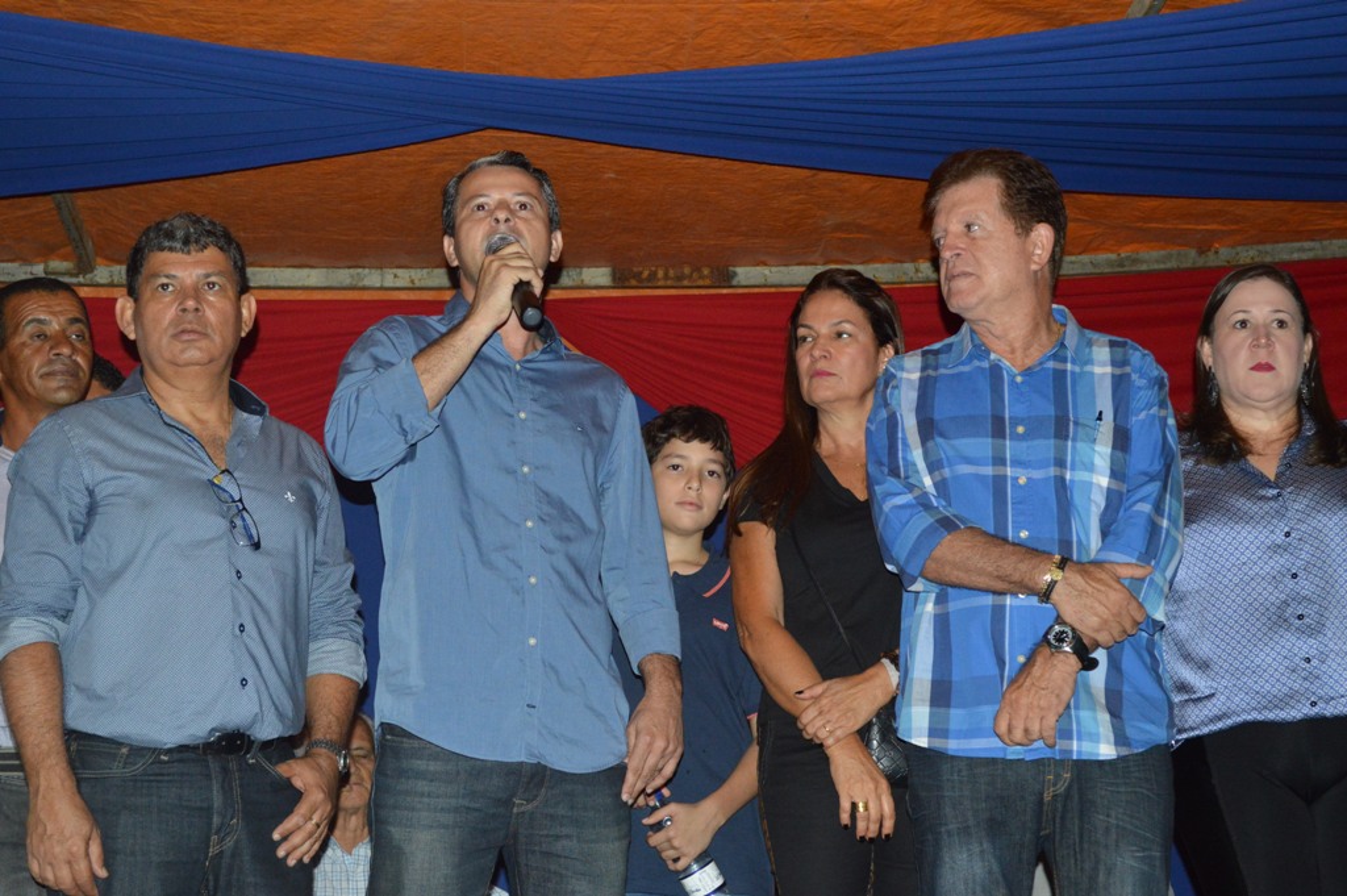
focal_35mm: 63
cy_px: 448
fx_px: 2355
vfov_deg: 21.5
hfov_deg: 31.9
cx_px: 674
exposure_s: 1/80
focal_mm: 42
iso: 1600
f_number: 6.3
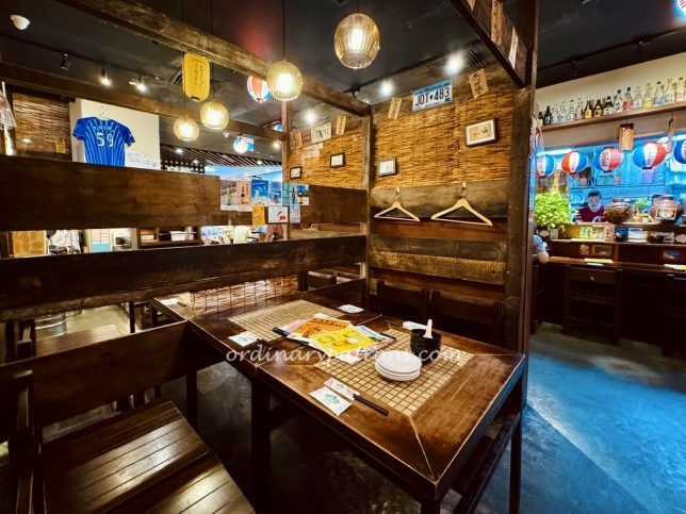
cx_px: 343
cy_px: 257
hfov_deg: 102.1
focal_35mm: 14
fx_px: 277
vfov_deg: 85.7
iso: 1000
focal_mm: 2.22
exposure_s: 1/50
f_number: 2.2
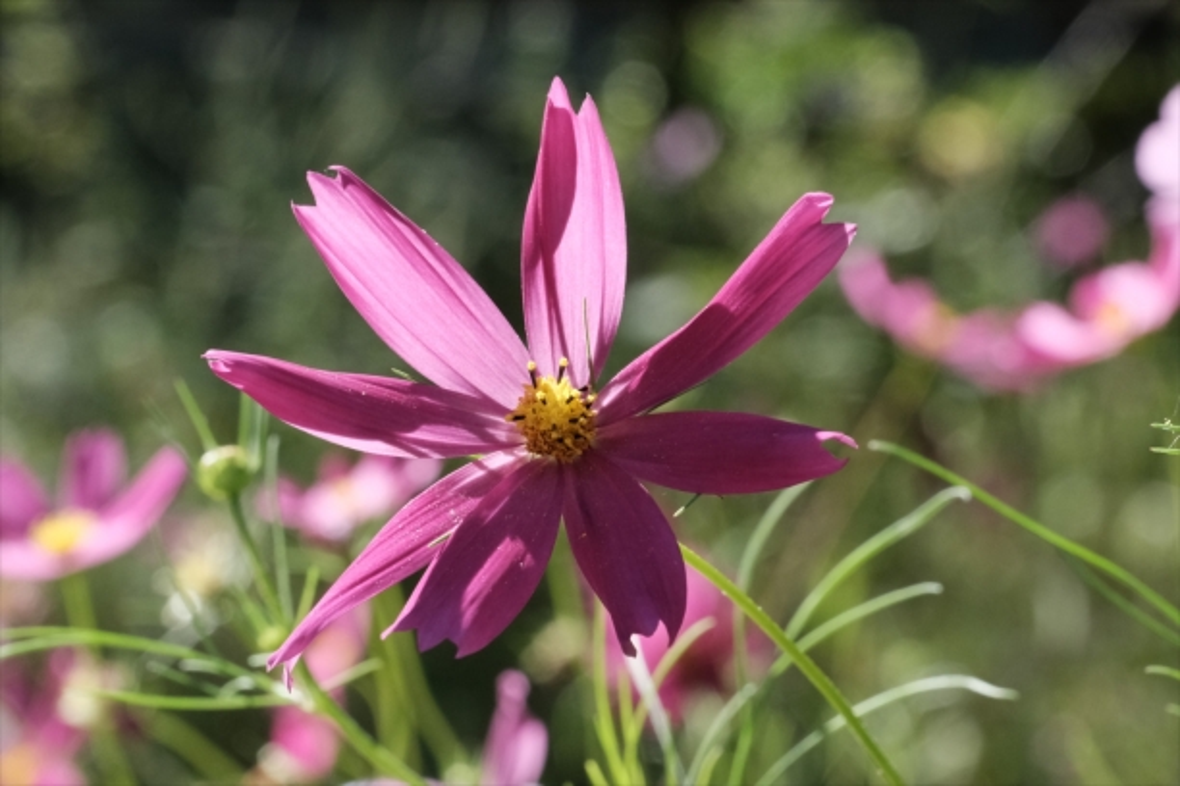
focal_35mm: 203
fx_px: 6653
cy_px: 393
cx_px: 590
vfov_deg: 6.8
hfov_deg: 10.1
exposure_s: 1/500
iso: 2500
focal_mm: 135
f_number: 16
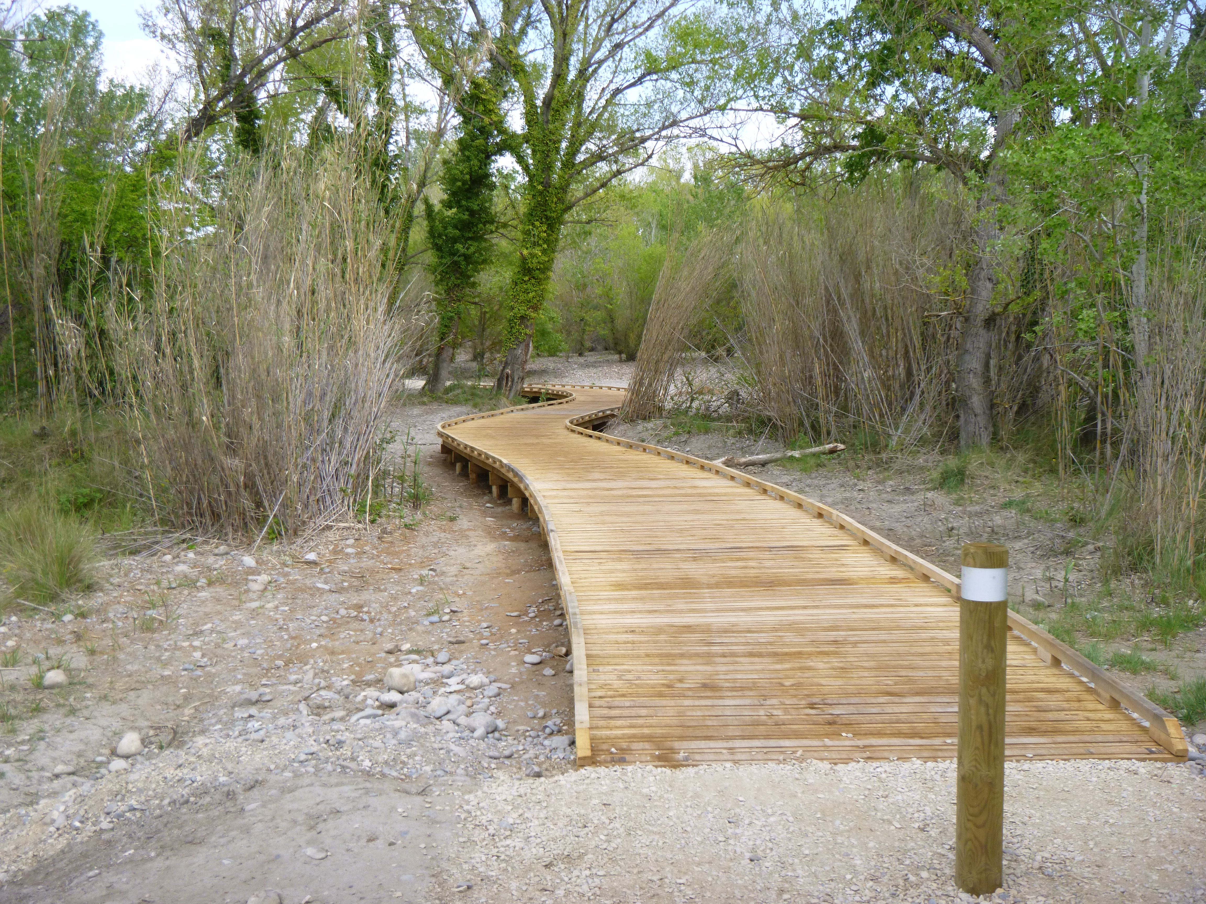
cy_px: 452
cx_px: 603
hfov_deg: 49.0
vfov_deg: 37.7
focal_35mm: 38
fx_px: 1324
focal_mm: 6.8
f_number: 4.5
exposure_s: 1/160
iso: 100
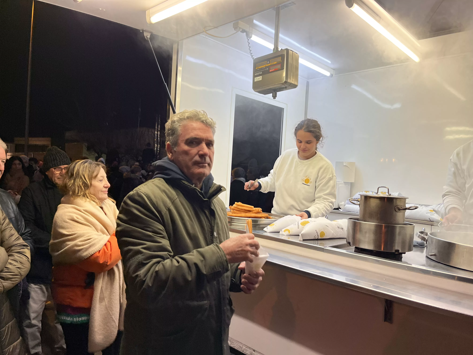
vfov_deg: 53.1
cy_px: 178
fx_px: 355
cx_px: 236
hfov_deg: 67.3
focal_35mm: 26
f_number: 1.6
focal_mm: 5.1
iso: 80
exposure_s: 1/100
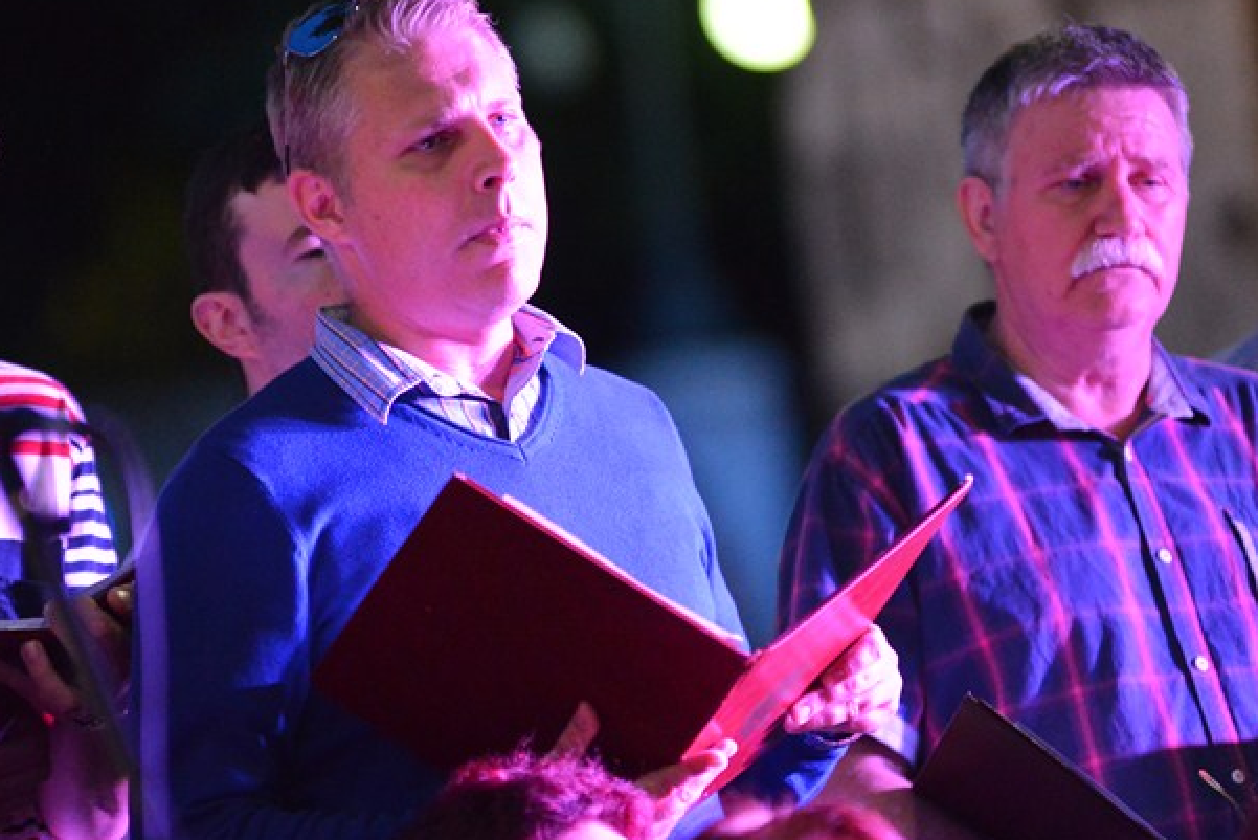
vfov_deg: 4.0
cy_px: 291
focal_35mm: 341
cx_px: 425
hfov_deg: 6.0
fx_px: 11918
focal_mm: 200
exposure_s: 1/125
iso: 5000
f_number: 2.8
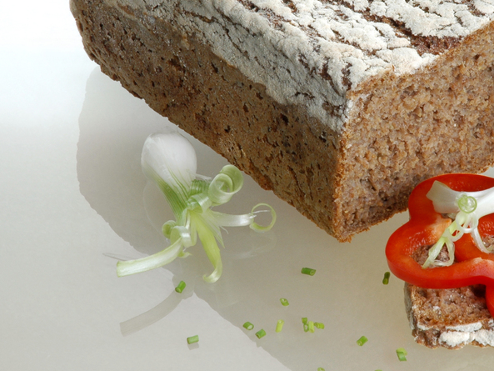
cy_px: 109
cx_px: 368
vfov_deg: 8.7
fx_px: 2427
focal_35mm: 170
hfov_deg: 11.6
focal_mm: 70
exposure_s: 1/60
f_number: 20
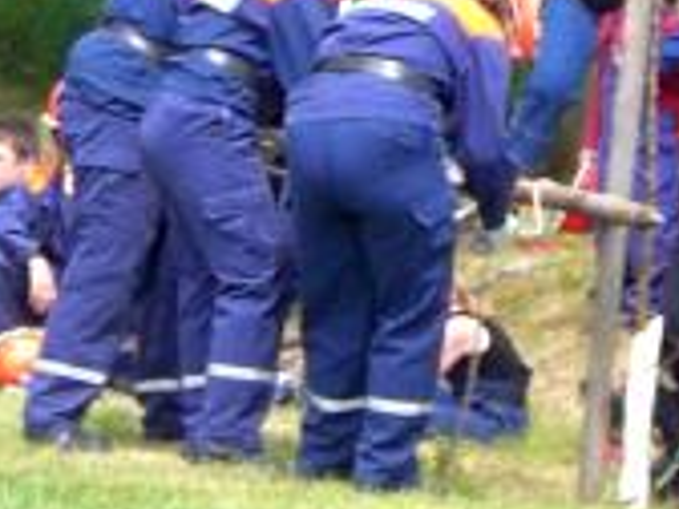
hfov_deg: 4.6
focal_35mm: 435
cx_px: 210
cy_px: 202
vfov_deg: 3.4
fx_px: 8533
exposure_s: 1/160
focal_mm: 18.9
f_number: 5.9
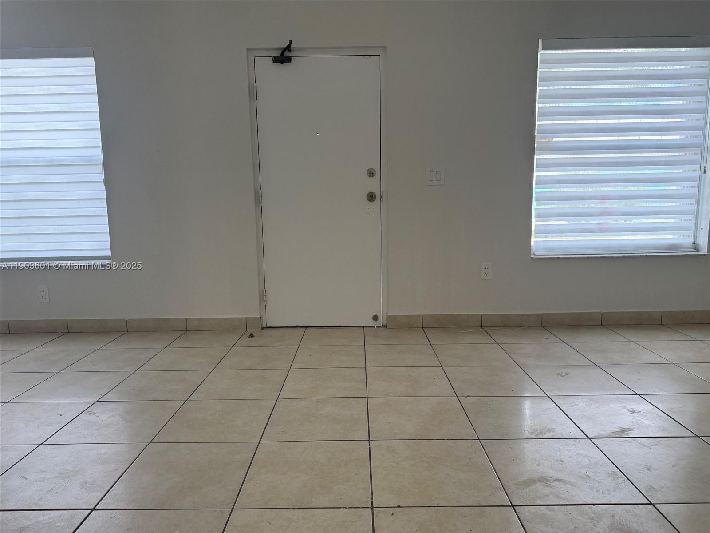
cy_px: 266
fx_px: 492
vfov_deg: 56.8
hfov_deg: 71.6
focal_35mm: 24
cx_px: 355
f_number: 1.78
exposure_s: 1/238
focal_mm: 6.76
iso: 160
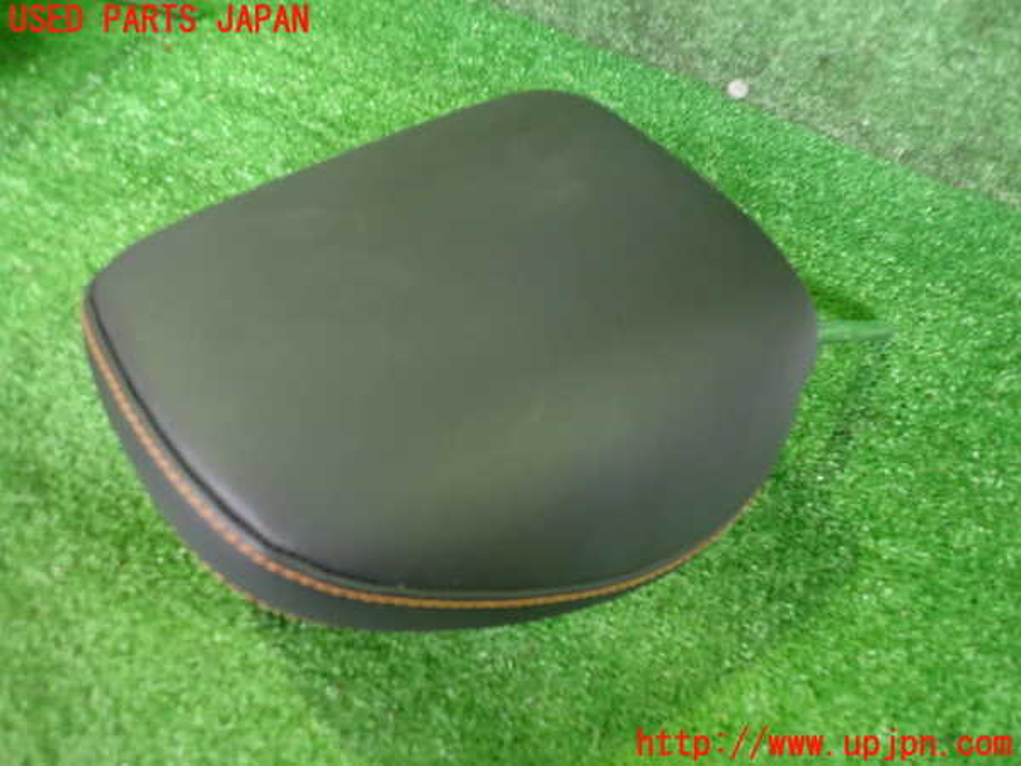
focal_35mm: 25
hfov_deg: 69.4
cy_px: 383
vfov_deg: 54.9
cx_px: 510
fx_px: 737
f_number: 2
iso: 640
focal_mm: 4.5
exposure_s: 1/30
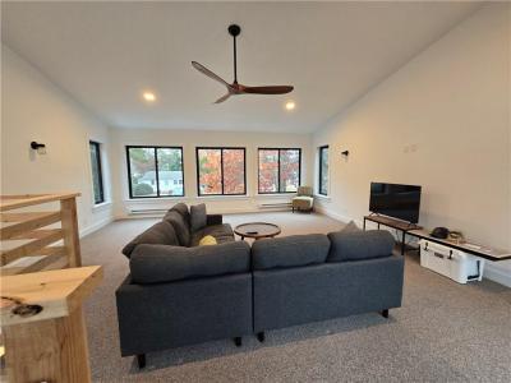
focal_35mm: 13
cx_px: 256
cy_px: 192
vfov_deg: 89.9
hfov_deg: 106.2
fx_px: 192
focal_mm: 2.2
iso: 320
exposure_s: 1/60
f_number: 2.2
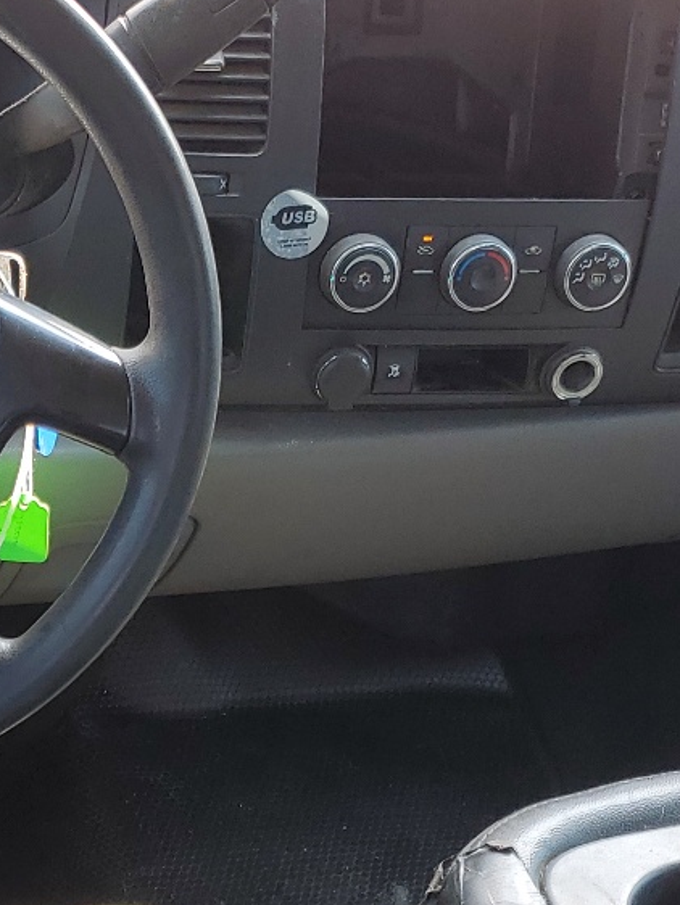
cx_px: 15
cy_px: 749
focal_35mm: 74
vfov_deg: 25.8
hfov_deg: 19.4
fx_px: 1937
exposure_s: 1/147
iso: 50
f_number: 1.5
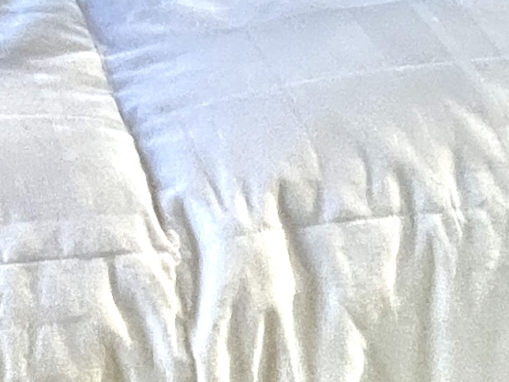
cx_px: -29
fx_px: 1177
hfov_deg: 23.2
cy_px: -542
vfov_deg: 13.4
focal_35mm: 80
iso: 50
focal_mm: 1.57
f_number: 1.8
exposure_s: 1/122
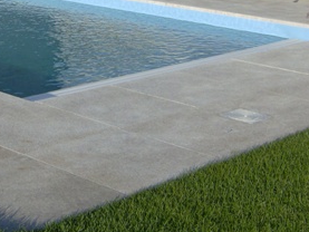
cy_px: 37
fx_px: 741
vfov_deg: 17.6
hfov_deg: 22.6
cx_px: -7
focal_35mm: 83
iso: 100
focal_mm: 6
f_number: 4.7
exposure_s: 1/740
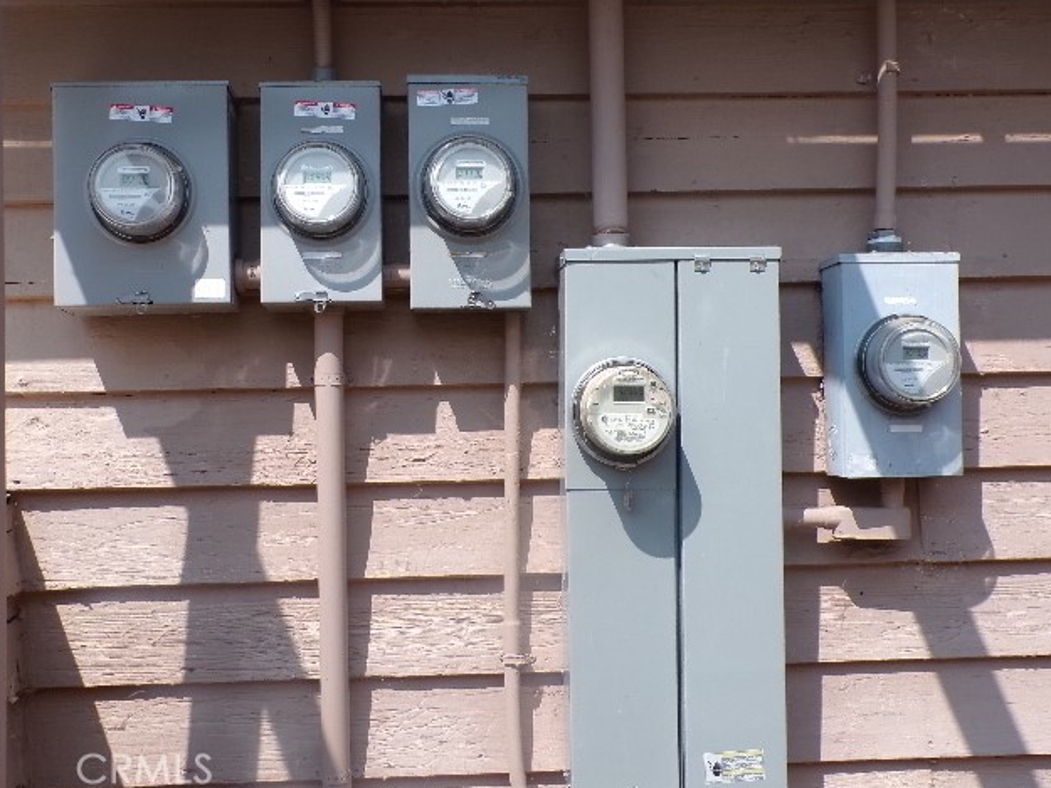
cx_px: 530
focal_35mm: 43
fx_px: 1306
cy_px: 390
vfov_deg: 33.6
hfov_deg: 43.8
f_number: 5.1
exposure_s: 1/400
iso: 100
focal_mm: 7.6
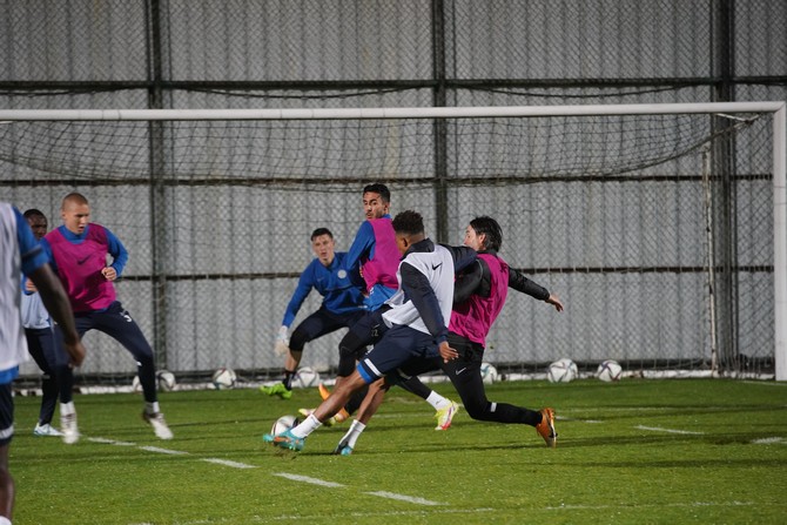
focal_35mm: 200
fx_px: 4373
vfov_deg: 6.9
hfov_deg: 10.3
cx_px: 394
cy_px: 262
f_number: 4
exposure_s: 1/250
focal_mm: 200
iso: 5000
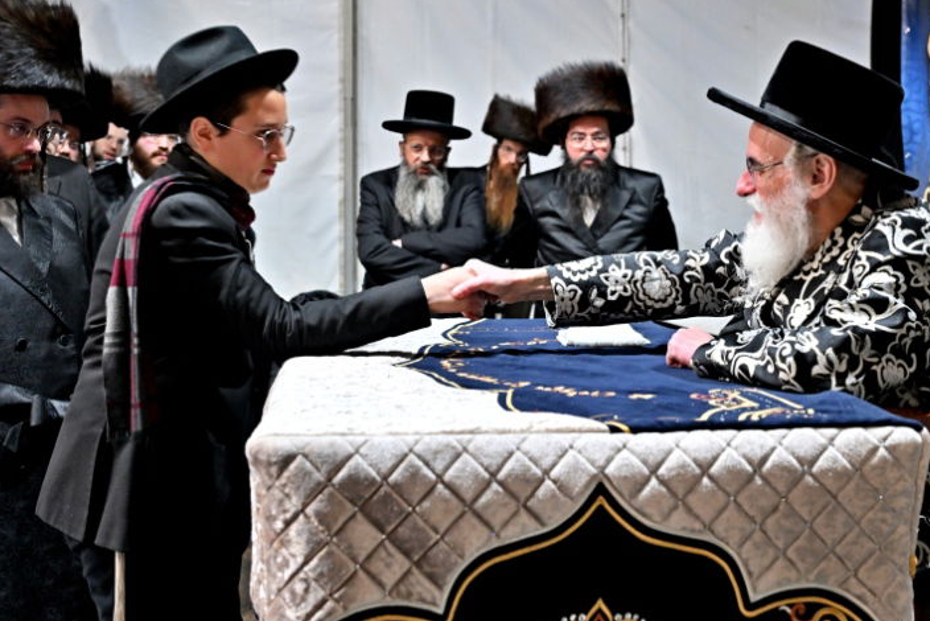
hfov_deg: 40.9
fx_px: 1240
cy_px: 225
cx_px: 559
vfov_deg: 28.0
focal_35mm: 48
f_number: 4
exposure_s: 1/100
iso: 1250
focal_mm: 33
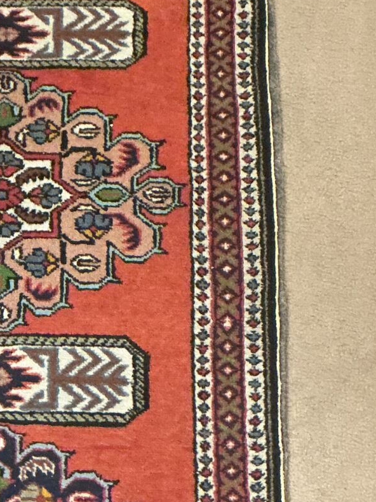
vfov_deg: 20.8
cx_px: 7
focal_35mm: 94
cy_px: 316
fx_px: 1362
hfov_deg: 15.5
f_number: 1.8
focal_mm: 3
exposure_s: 1/40
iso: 320
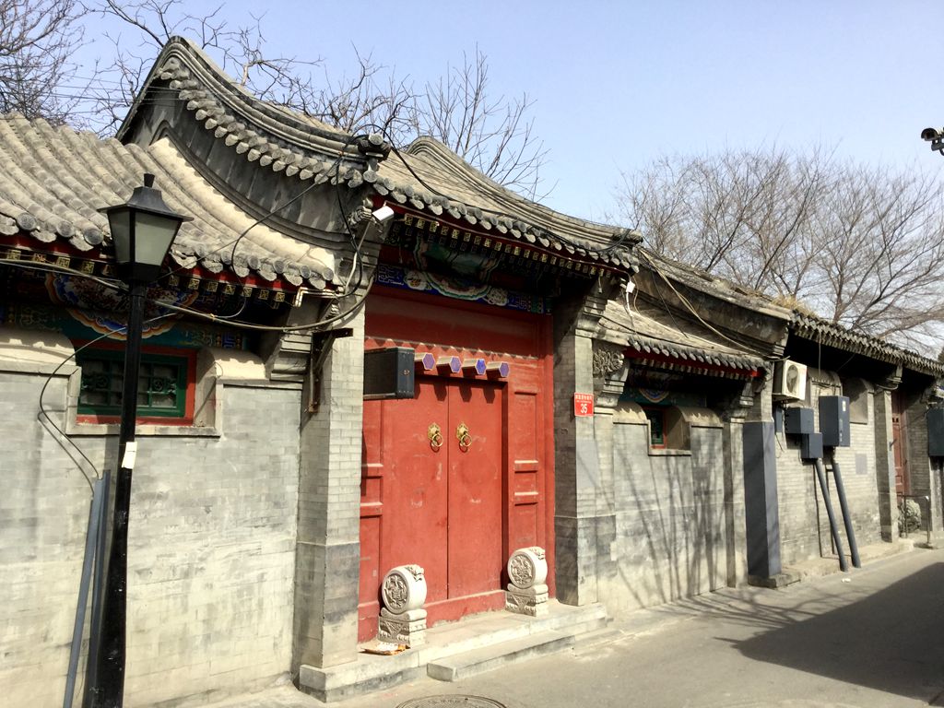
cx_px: 472
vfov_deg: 45.4
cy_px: 354
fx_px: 845
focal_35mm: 31
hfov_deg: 58.4
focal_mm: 3.3
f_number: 2.4
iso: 25
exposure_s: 1/1072
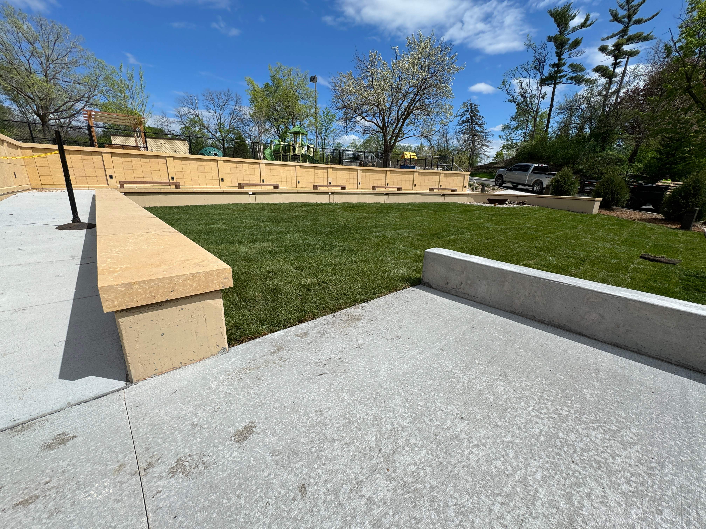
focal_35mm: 14
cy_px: 264
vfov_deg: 85.7
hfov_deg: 102.1
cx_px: 353
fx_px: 286
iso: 50
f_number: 2.2
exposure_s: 1/3717
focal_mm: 2.22
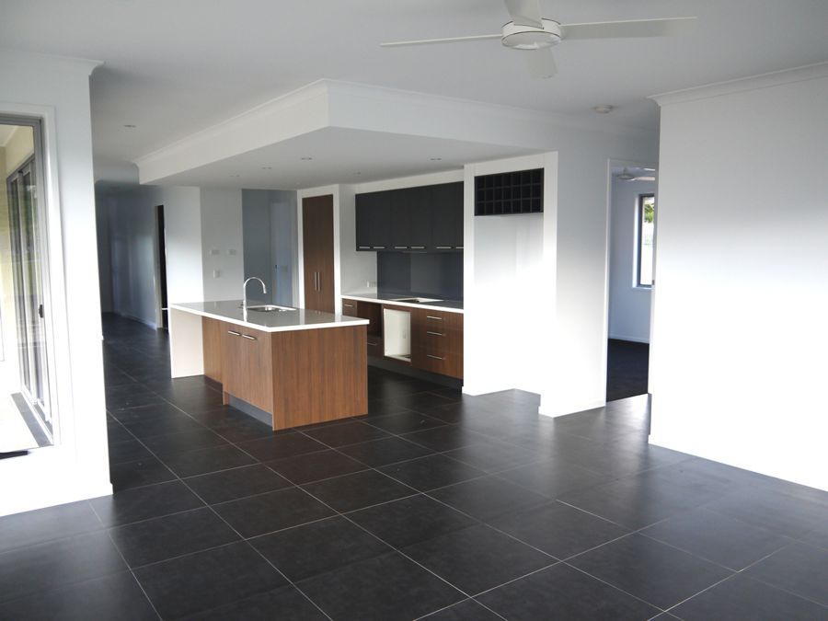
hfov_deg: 63.4
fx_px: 670
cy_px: 310
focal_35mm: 28
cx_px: 414
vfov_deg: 49.7
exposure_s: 1/60
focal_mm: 14
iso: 200
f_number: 3.5
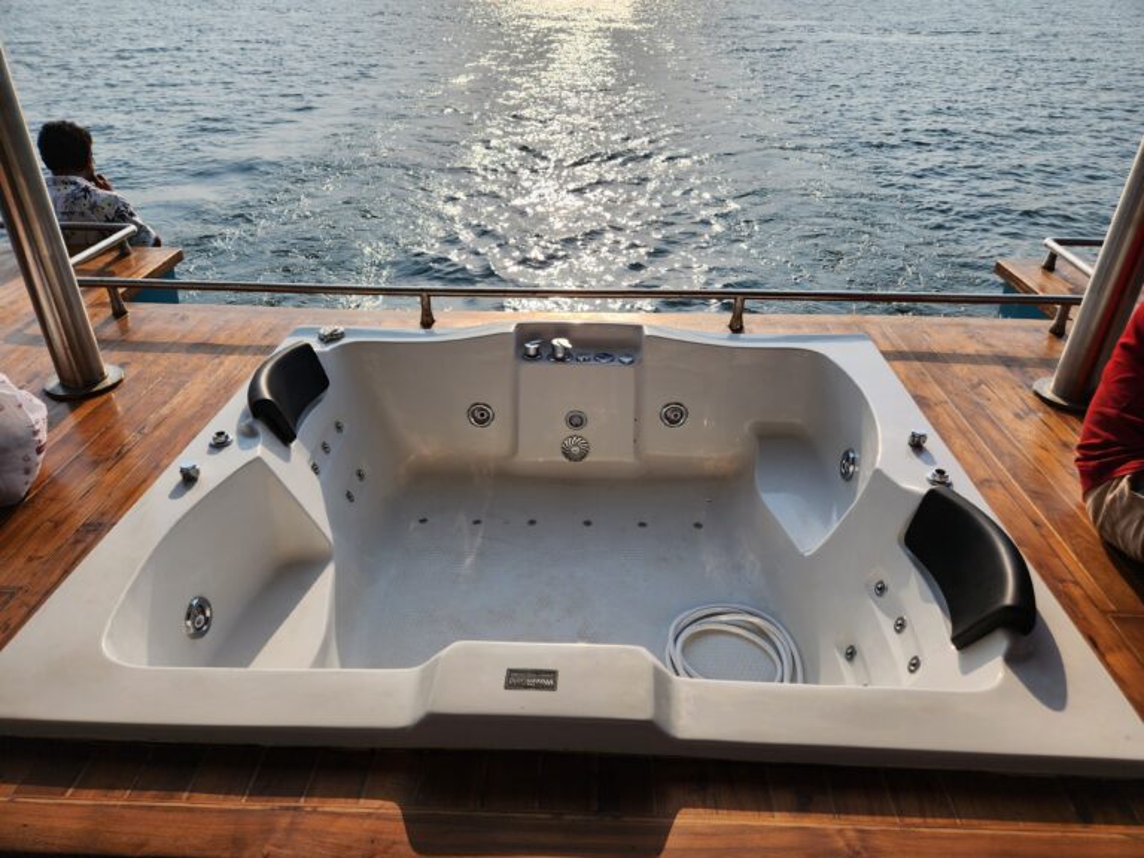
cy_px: 429
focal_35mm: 23
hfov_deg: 73.9
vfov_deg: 58.9
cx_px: 572
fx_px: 760
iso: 20
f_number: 1.8
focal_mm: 5.4
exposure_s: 1/3117
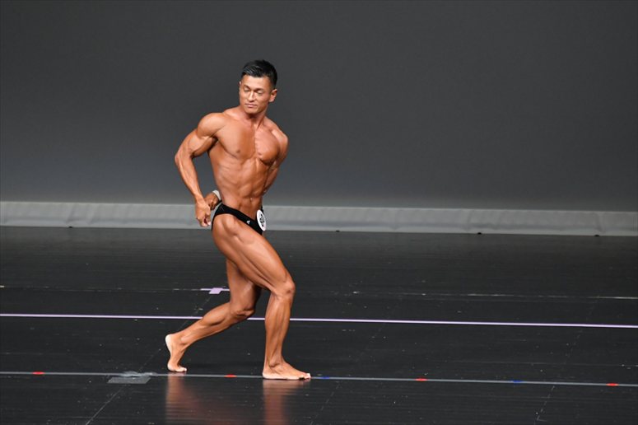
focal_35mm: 375
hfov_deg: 5.5
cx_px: 319
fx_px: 6643
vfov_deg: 3.7
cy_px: 212
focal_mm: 250
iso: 4000
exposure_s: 1/400
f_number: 5.6
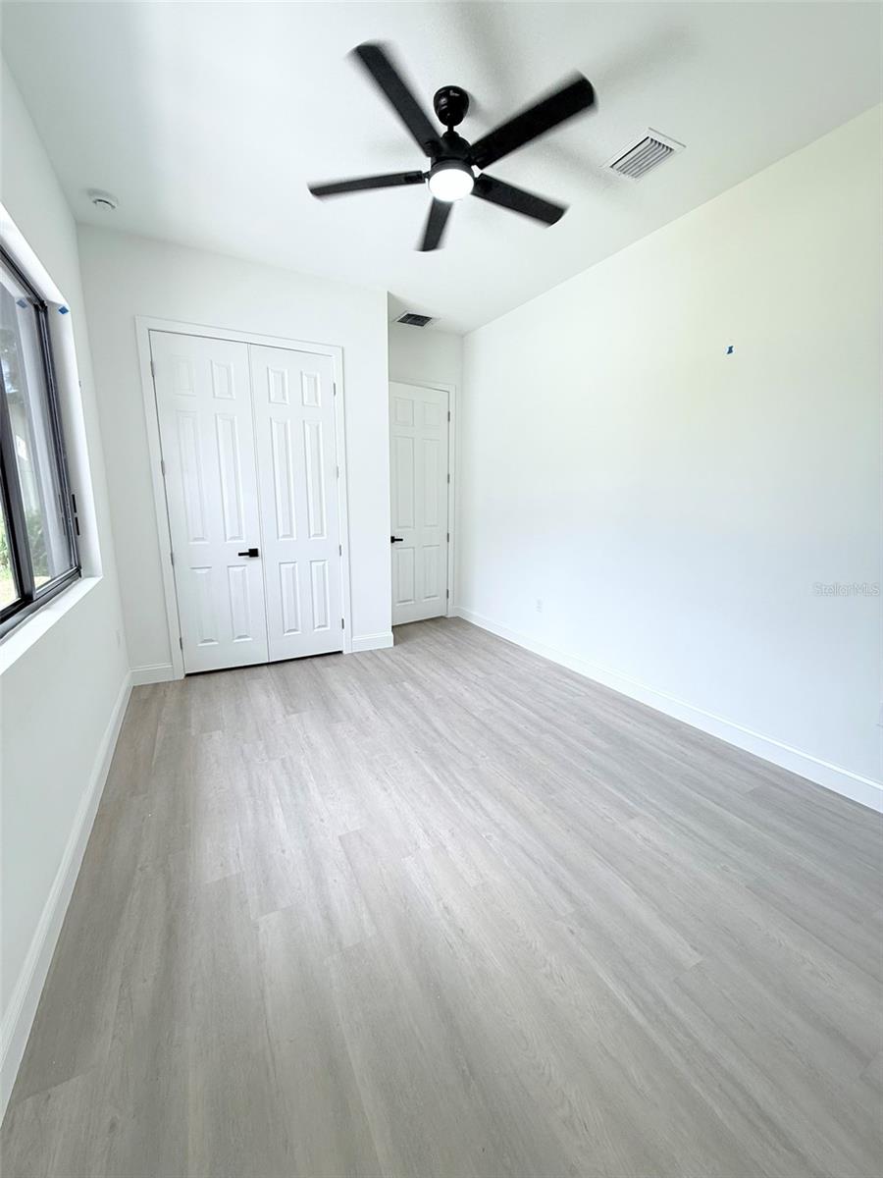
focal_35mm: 14
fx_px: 476
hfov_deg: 85.7
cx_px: 442
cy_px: 589
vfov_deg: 102.1
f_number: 2.2
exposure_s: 1/120
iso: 125
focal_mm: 2.22
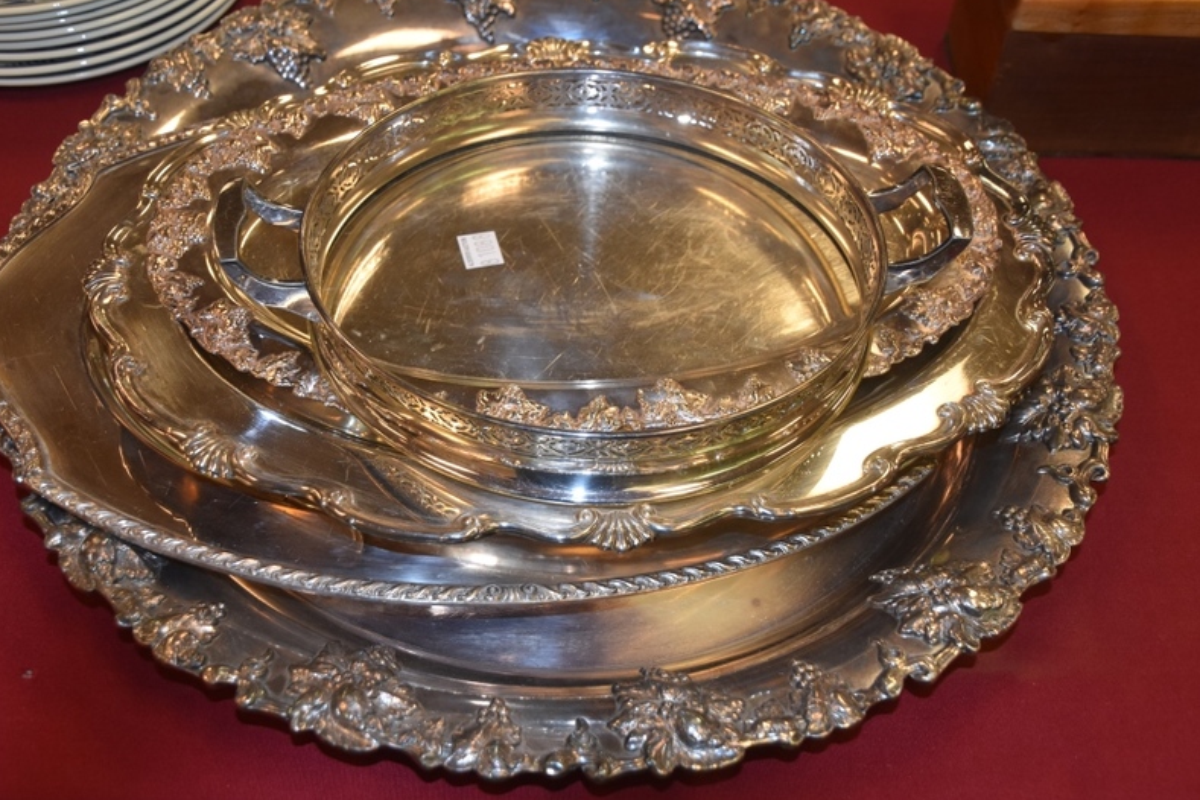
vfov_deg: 31.2
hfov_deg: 45.4
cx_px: 552
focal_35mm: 43
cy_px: 371
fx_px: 1433
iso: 560
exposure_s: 1/60
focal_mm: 26
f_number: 3.8
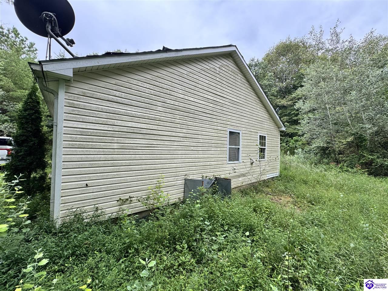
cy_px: 146
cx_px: 194
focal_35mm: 14
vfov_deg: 85.7
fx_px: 157
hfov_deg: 102.1
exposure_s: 1/297
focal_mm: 2.22
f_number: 2.2
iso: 40
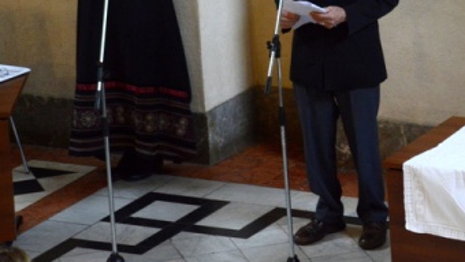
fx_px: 4097
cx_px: 398
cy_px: 23
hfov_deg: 6.5
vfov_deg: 3.7
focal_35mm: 332
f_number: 4
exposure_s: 1/50
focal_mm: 120
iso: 1600
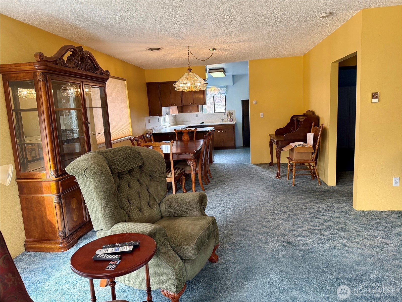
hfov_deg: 71.6
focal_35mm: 24
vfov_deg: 56.8
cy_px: 151
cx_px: 201
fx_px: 279
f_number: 1.78
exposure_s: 1/120
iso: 200
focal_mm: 6.76
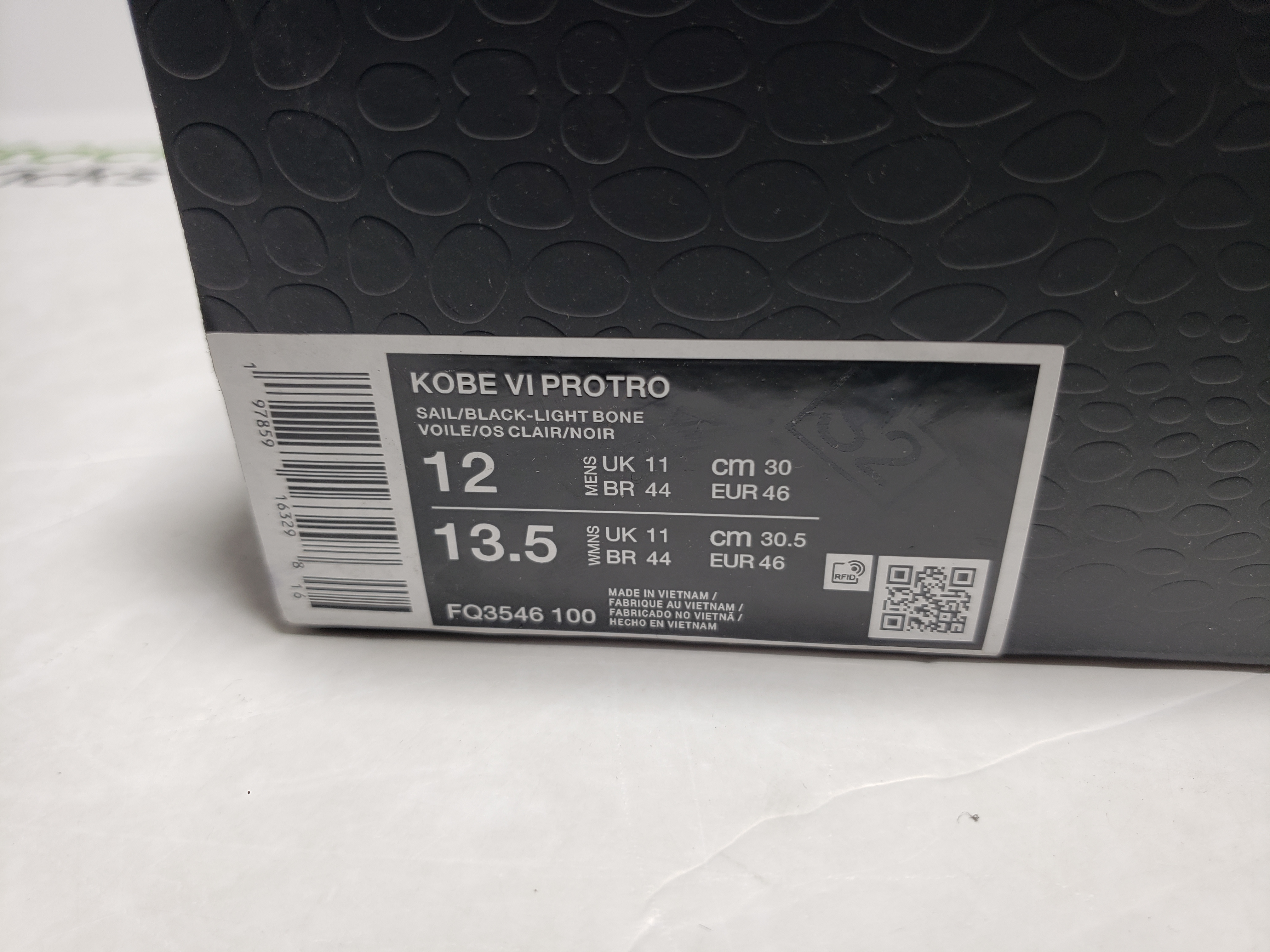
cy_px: 476
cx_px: 635
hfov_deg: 67.3
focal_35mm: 26
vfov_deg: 53.1
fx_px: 954
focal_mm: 4.3
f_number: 1.5
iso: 50
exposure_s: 1/252
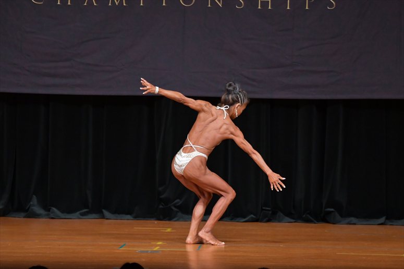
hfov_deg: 7.6
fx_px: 3029
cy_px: 134
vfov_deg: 5.1
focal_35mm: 270
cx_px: 202
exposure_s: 1/400
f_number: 5.6
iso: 4000
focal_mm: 180
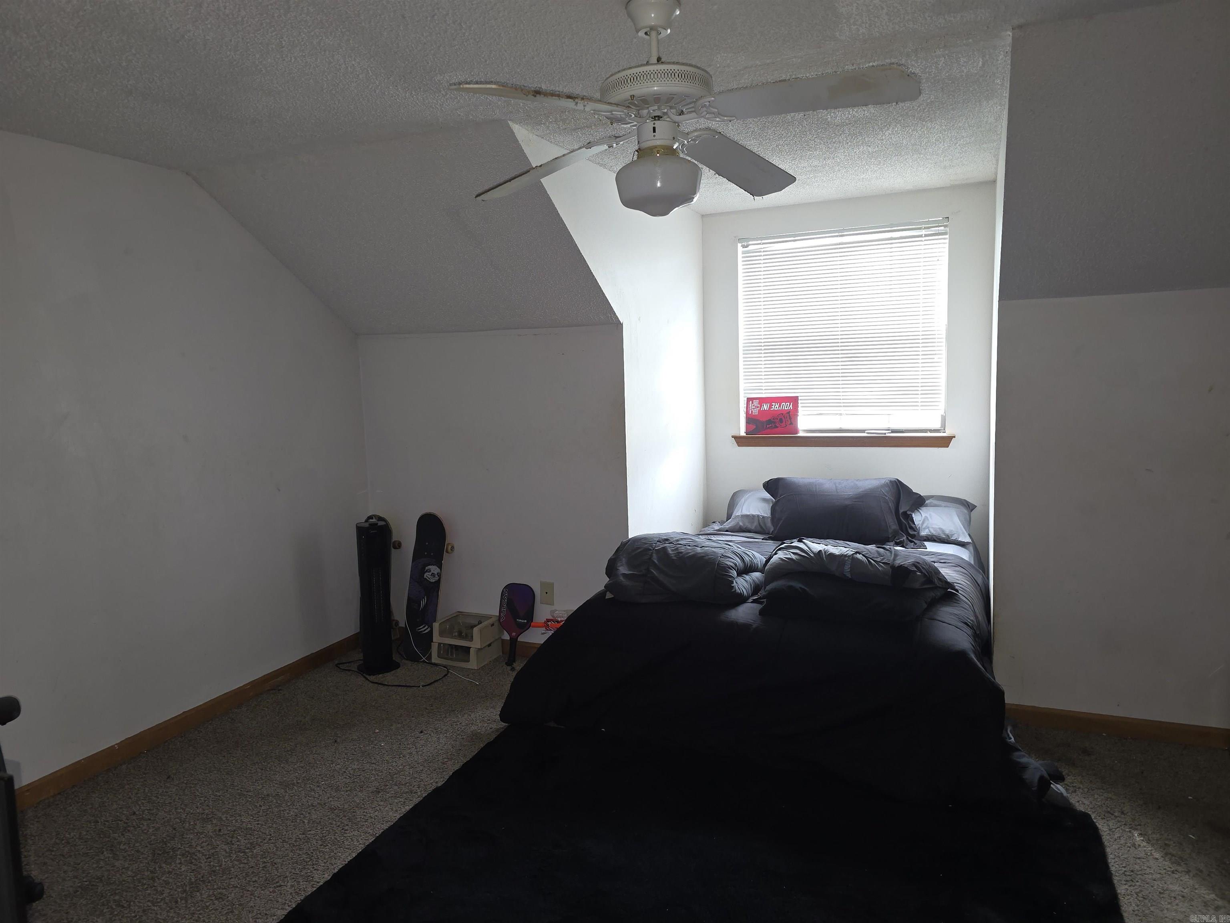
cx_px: 615
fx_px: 817
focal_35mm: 23
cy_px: 462
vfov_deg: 58.9
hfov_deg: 73.9
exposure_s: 1/24
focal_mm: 6.3
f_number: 1.7
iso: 125
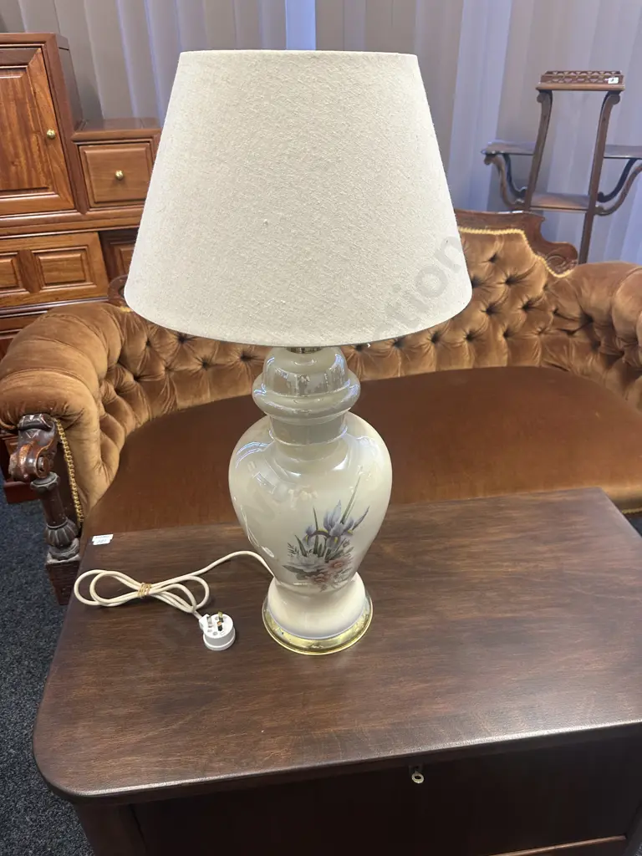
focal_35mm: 24
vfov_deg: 71.6
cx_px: 321
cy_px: 428
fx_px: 593
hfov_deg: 56.8
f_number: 1.78
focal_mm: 6.86
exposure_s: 1/50
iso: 160
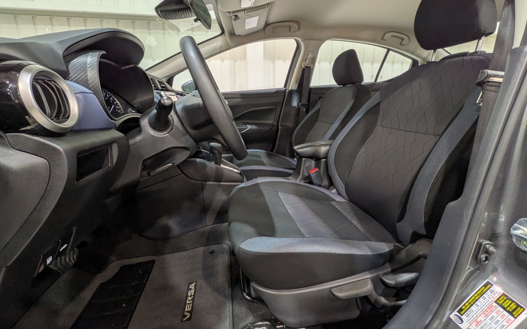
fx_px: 215
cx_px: 265
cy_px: 148
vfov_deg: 74.6
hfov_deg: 101.5
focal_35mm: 15
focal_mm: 1.83
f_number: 2.2
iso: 66
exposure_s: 1/33.3
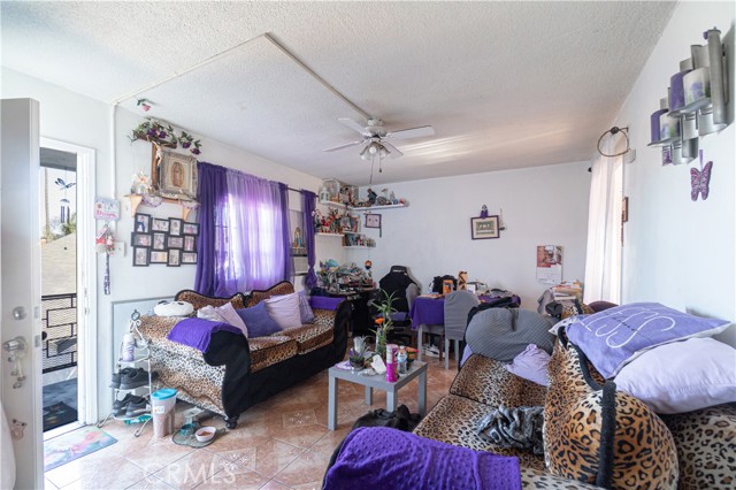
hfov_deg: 100.4
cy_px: 245
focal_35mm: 15
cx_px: 368
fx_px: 306
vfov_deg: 77.3
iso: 320
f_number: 7.1
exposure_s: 1/8
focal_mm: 10
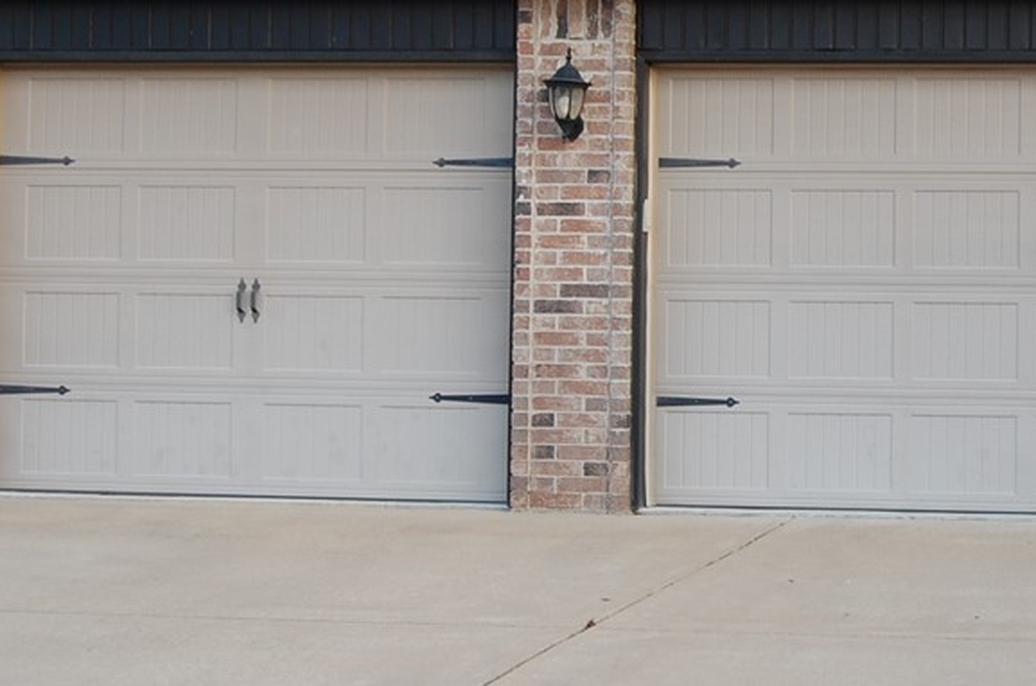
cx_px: 918
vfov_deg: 16.0
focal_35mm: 85
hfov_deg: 23.4
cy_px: 232
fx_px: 2441
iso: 280
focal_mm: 30
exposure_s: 1/60
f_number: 8
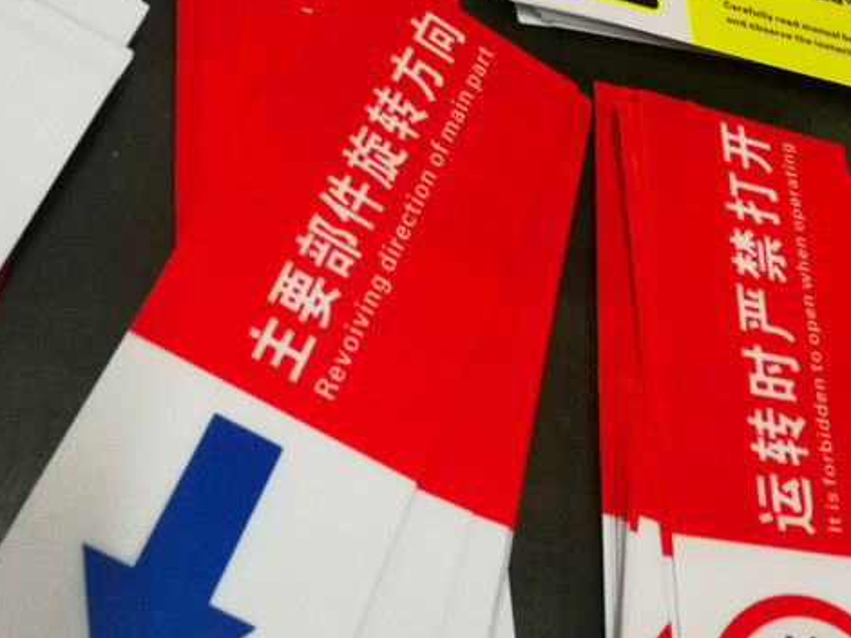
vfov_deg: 31.3
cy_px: 415
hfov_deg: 41.2
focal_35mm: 46
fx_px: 1130
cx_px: 397
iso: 500
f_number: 2.2
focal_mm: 4.5
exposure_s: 1/25
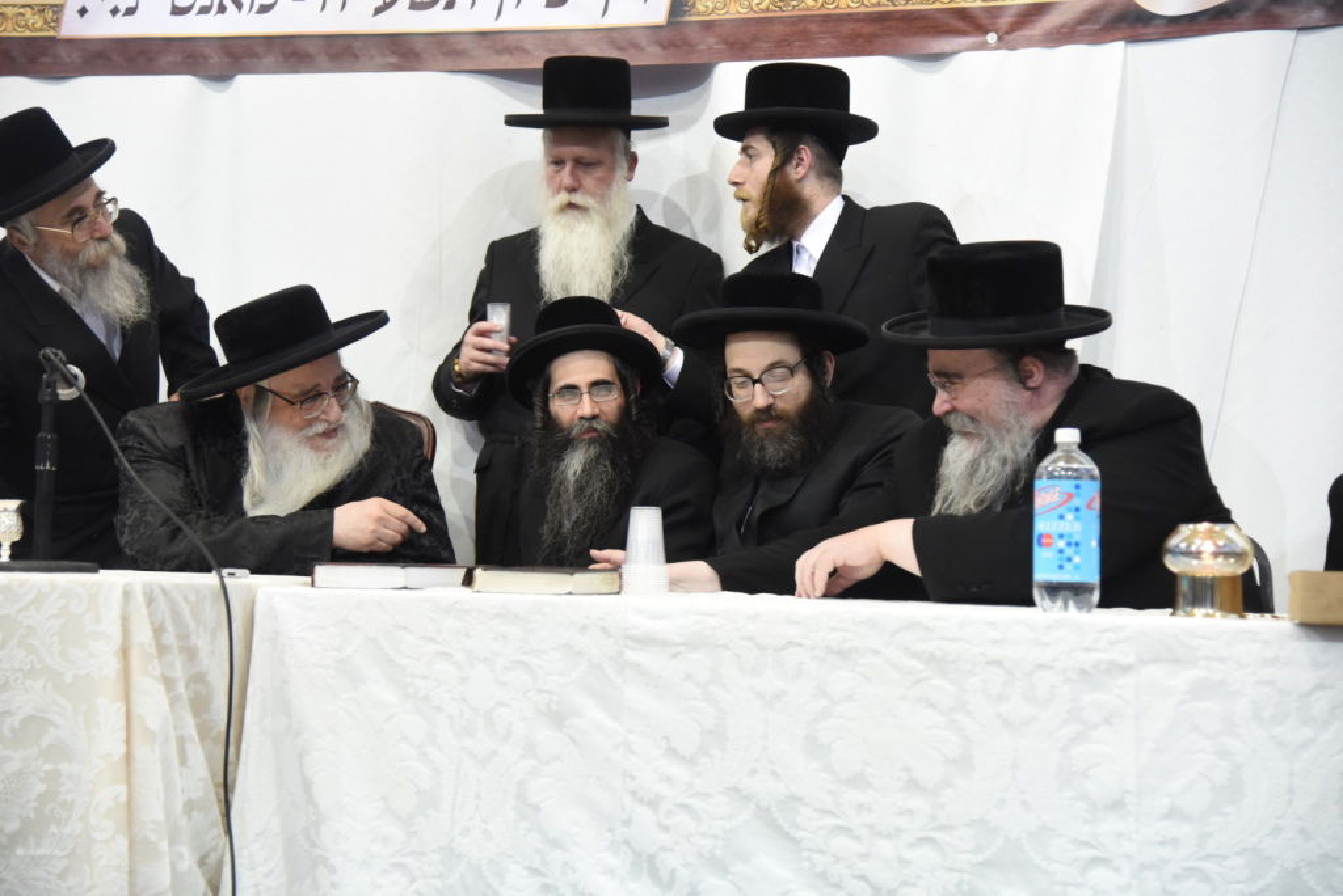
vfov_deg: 20.9
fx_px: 2426
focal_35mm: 65
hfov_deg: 30.9
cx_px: 672
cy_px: 448
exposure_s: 1/100
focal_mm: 65
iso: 2500
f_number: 4
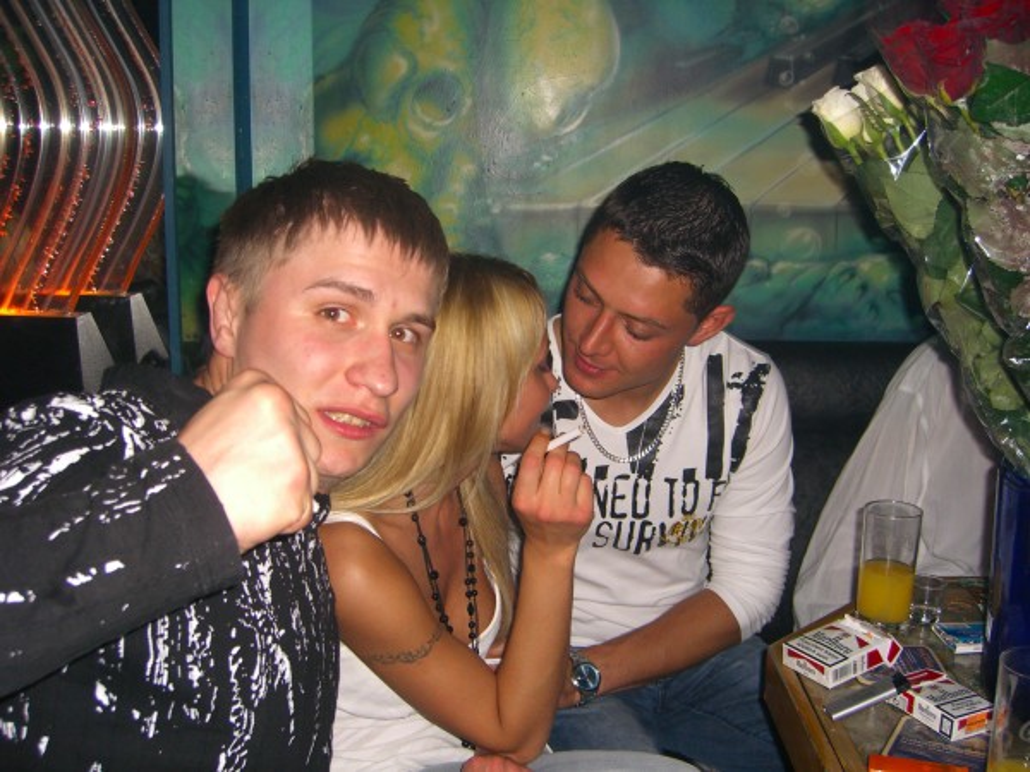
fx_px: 1131
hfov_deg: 49.0
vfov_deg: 37.7
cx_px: 515
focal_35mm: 38
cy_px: 386
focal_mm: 7.9
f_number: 2.8
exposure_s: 1/60
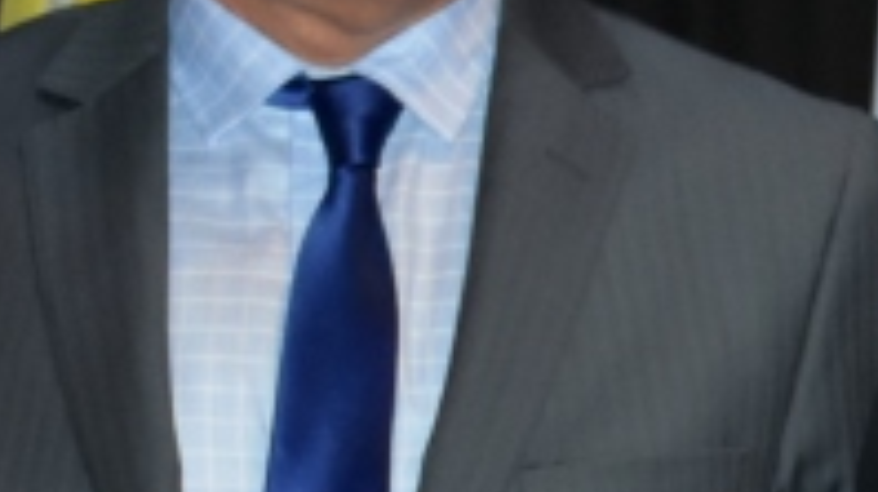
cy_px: 299
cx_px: 1650
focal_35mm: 285
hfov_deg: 7.3
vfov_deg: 4.3
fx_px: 6623
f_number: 5.6
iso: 1600
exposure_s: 1/60
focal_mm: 35
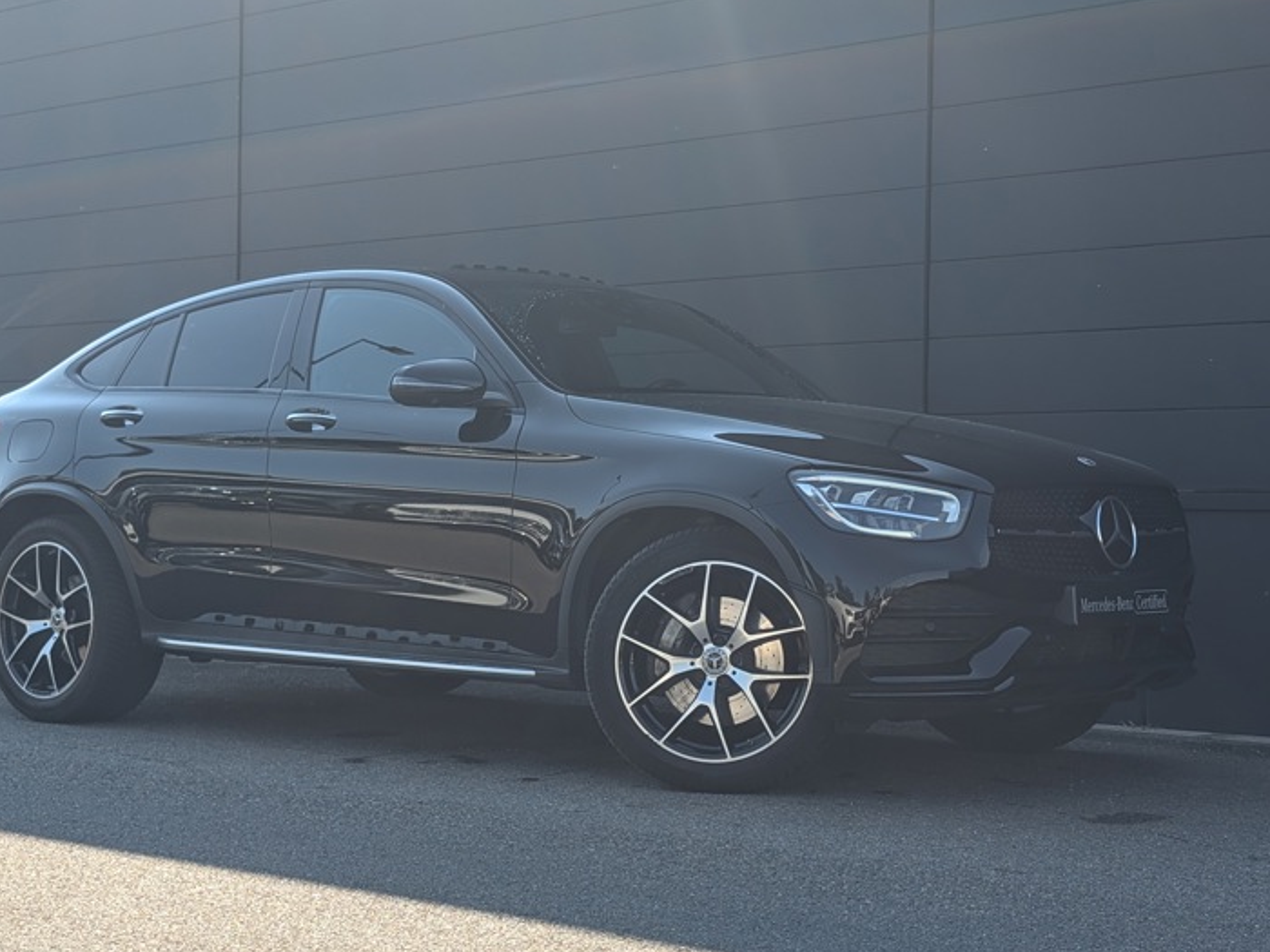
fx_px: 2055
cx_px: 602
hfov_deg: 34.3
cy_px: 481
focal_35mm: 56
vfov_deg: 26.1
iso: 18
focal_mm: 6.9
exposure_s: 1/381
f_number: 1.68
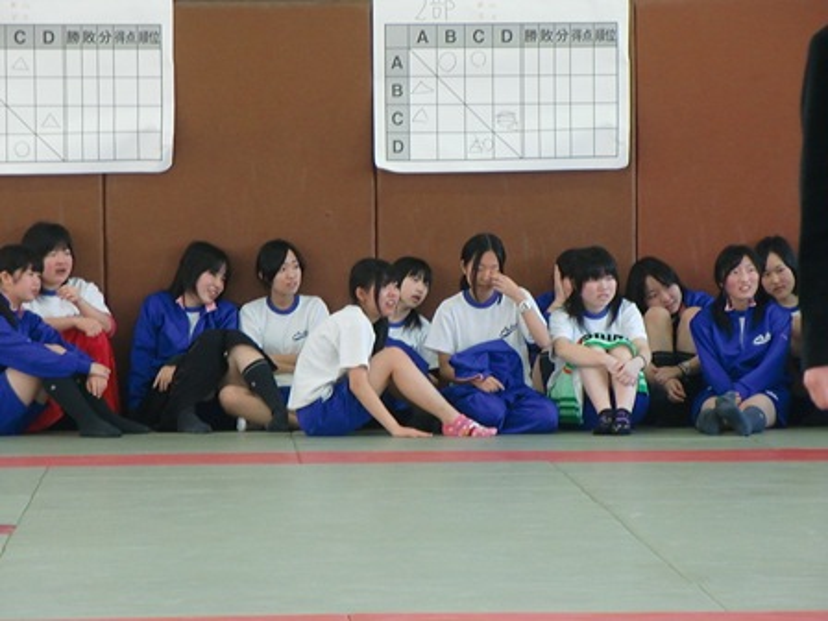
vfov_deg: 6.2
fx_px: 5741
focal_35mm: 240
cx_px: 414
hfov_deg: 8.2
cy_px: 310
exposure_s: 1/15
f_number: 5.8
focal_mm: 43
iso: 400
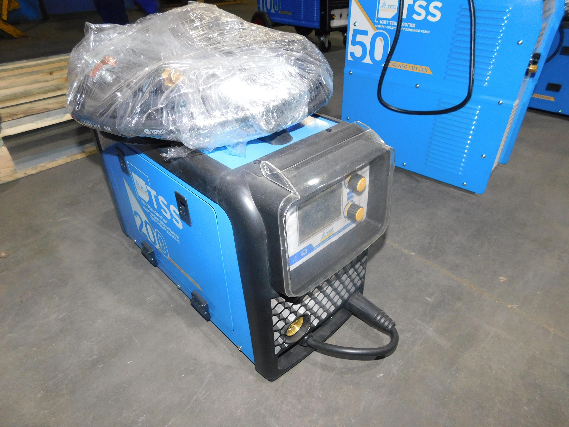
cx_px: 284
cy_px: 214
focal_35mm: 23
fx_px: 378
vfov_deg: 58.9
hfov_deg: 73.9
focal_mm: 4
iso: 200
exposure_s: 1/30
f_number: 3
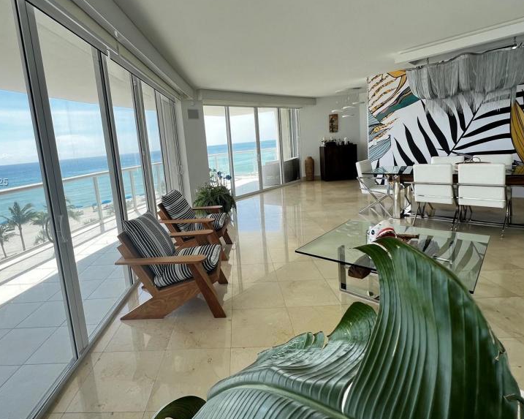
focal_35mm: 17
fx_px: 264
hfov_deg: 88.9
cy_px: 183
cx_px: 219
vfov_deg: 76.6
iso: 32
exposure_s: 1/132
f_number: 1.8
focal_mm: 1.57
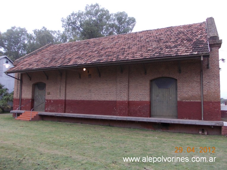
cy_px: 85
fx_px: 184
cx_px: 114
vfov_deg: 49.7
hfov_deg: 63.5
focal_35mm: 28
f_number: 2.7
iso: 80
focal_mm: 4
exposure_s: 1/320
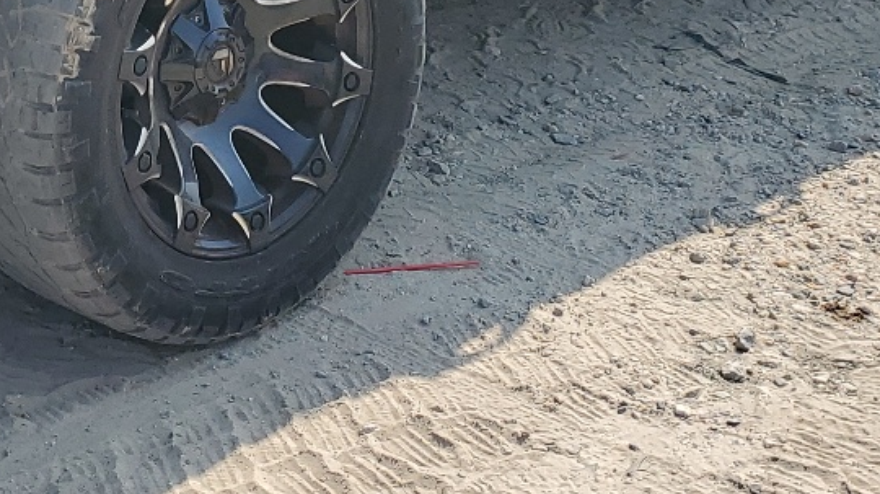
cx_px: 213
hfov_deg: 25.0
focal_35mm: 84
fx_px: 1959
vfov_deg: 13.4
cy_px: -274
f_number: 1.5
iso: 50
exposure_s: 1/3333
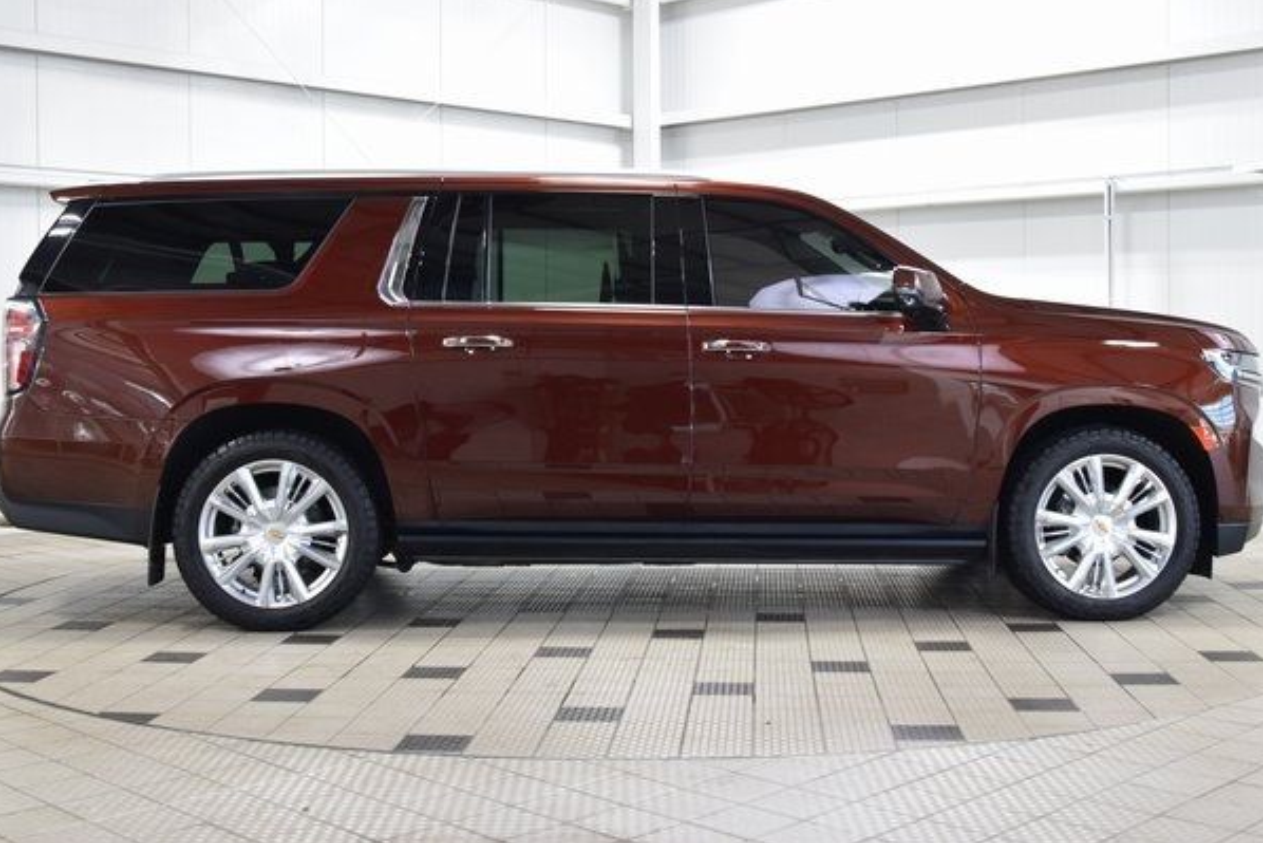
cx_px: 629
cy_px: 407
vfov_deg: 28.9
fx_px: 1633
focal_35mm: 47
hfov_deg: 42.3
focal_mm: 29
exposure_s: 1/15
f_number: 6.3
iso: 800
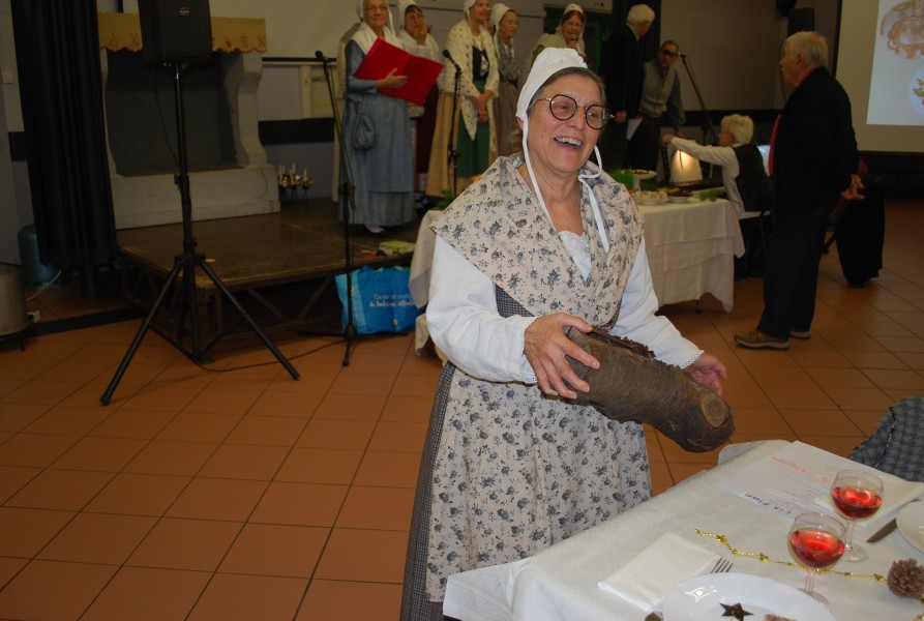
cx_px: 462
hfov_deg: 57.1
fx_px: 849
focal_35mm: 33
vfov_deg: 40.2
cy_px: 310
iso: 200
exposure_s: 1/60
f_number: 4
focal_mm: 22
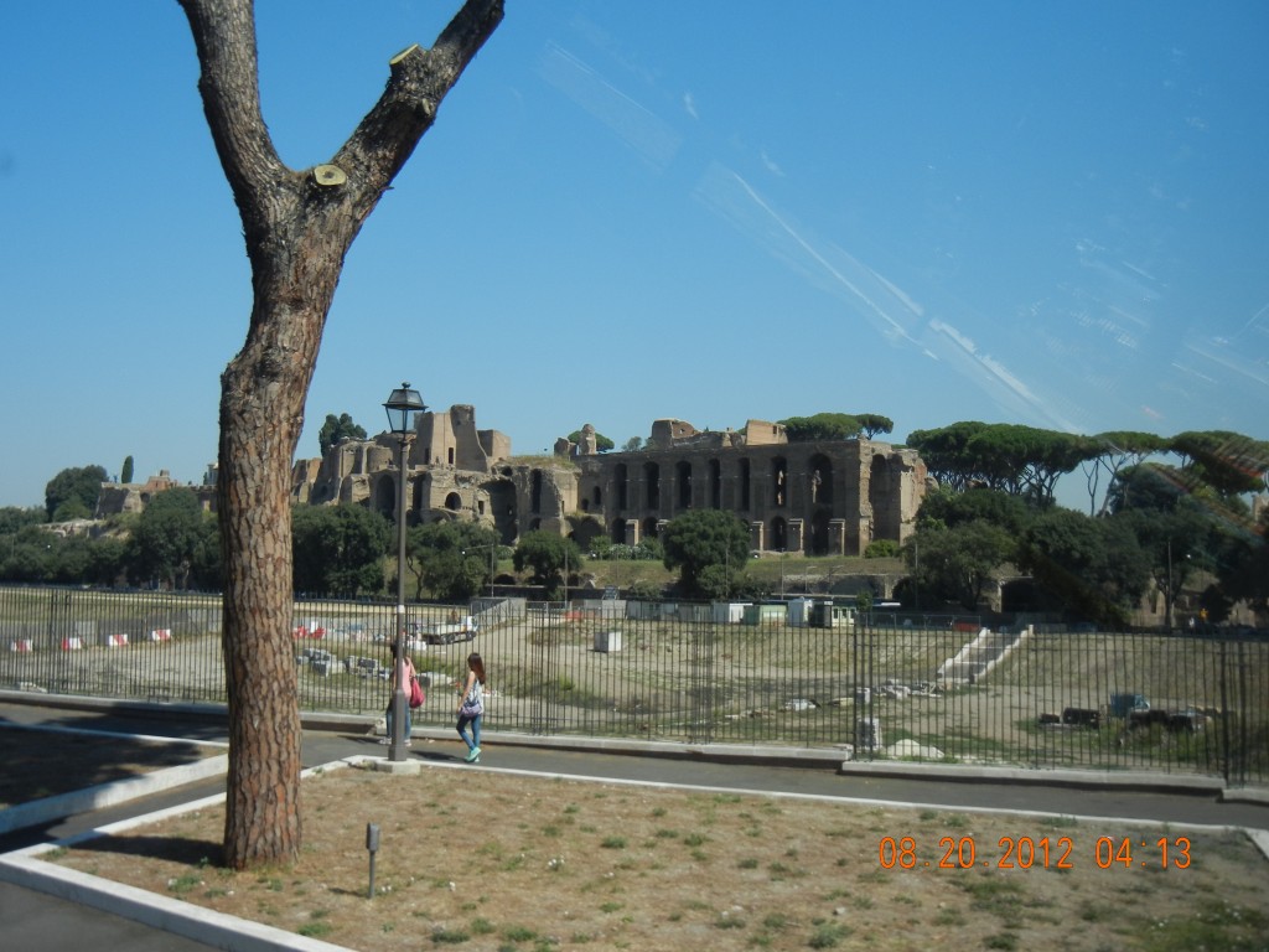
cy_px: 476
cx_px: 634
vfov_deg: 36.8
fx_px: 1430
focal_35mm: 39
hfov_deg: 47.9
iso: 160
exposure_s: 1/350
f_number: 7.4
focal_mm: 7.1
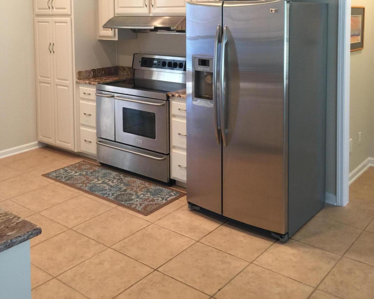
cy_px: 46
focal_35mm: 39
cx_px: 191
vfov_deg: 36.5
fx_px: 432
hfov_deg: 46.8
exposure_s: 1/15
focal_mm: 4.15
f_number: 2.2
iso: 50
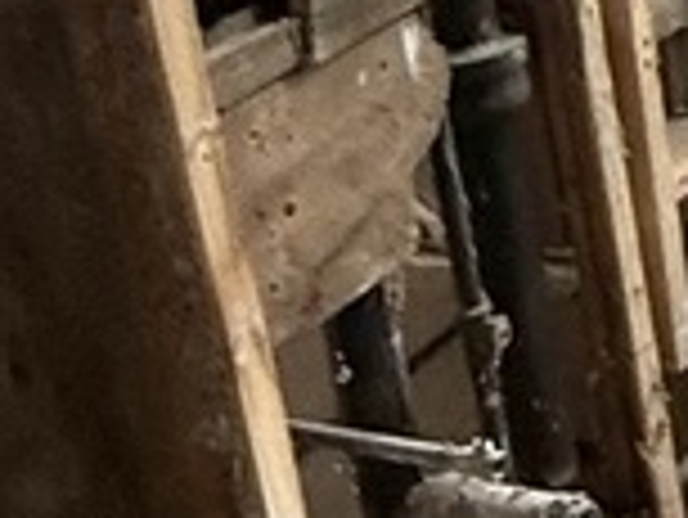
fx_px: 1969
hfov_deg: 16.3
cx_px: 1273
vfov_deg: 14.5
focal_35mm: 99
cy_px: -81
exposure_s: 1/62
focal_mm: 2.22
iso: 320
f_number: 2.2
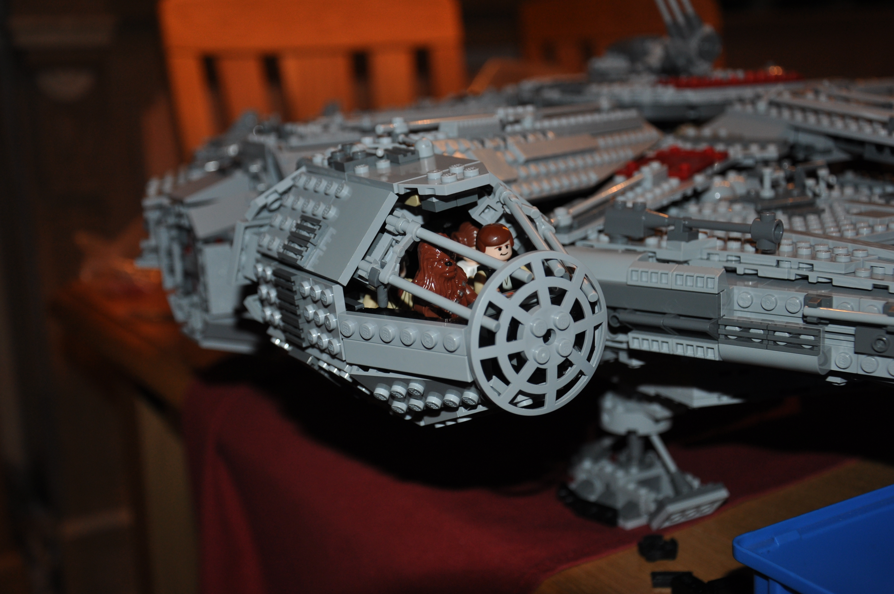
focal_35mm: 48
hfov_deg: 41.2
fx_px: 1191
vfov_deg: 28.0
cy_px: 297
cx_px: 447
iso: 320
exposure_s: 1/60
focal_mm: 32
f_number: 4.2
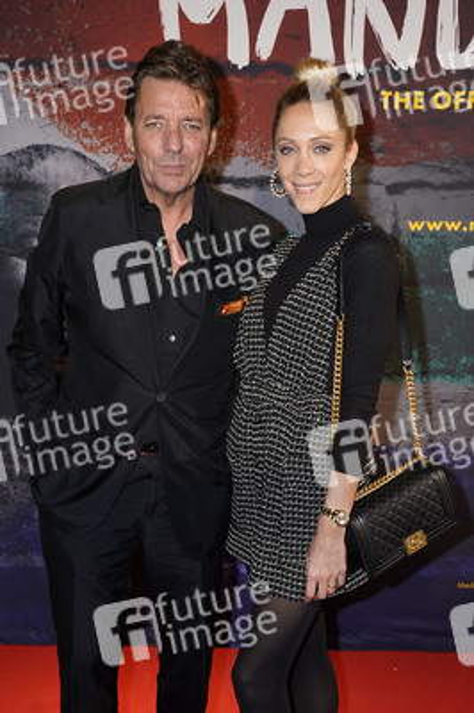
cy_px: 356
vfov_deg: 48.5
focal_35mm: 40
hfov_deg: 33.3
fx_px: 791
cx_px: 237
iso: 1250
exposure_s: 1/125
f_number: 7.1
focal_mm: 40
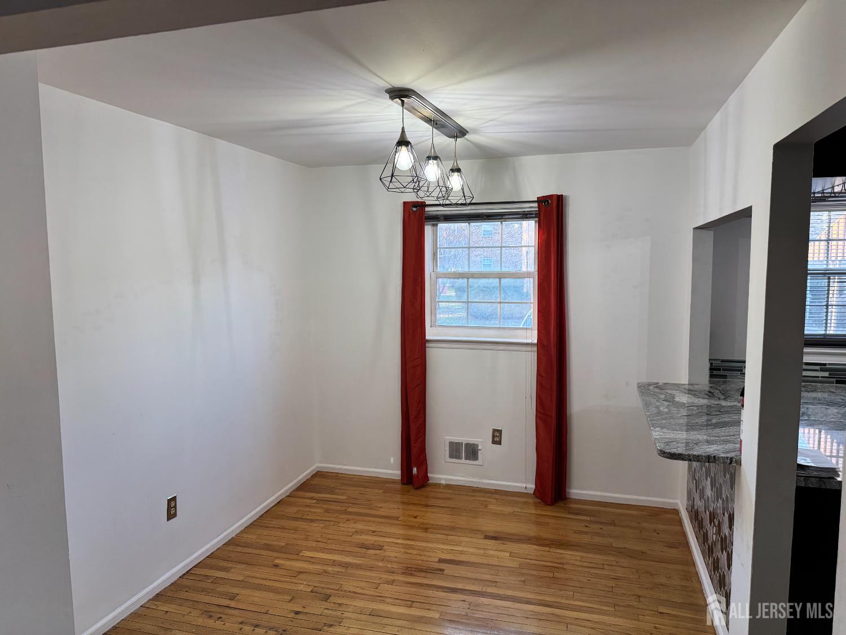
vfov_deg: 56.8
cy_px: 318
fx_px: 587
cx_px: 423
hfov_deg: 71.6
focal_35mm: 24
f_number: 1.78
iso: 200
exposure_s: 1/120
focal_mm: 6.76
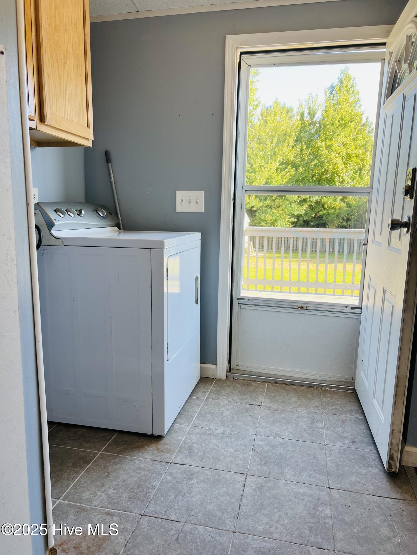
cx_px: 208
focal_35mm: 26
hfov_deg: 53.1
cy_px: 278
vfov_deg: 67.3
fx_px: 418
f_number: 1.5
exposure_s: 1/147
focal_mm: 5.7
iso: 40
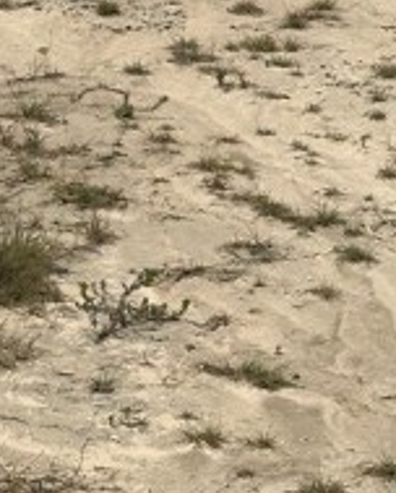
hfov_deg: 8.1
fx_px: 2775
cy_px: -3
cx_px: -63
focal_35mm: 190
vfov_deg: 10.1
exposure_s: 1/9804
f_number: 1.78
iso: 64
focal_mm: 6.86
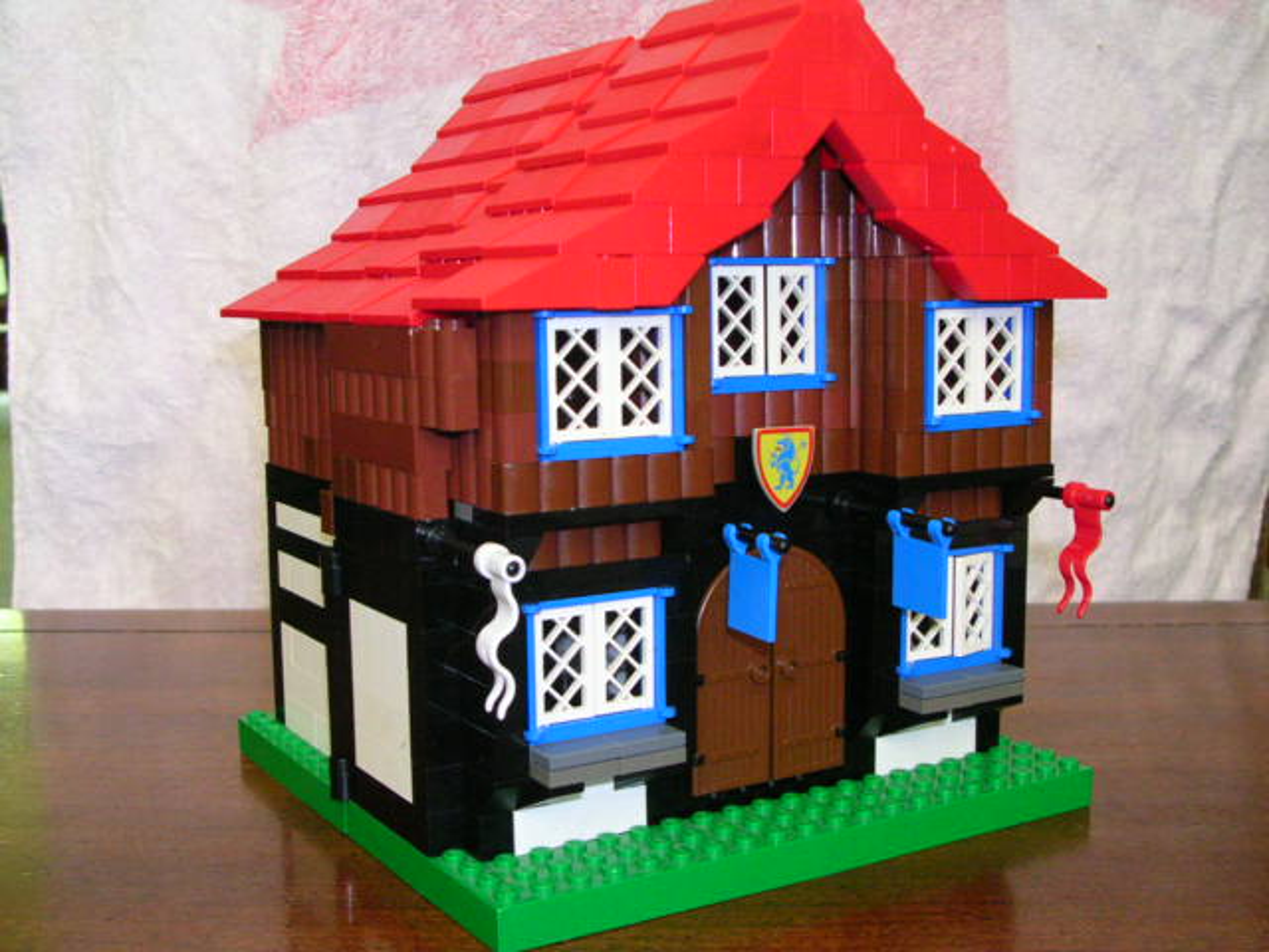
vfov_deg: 33.6
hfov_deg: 43.9
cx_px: 634
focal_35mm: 43
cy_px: 476
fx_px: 1576
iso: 400
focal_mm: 6.6
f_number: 3
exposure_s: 1/24.7
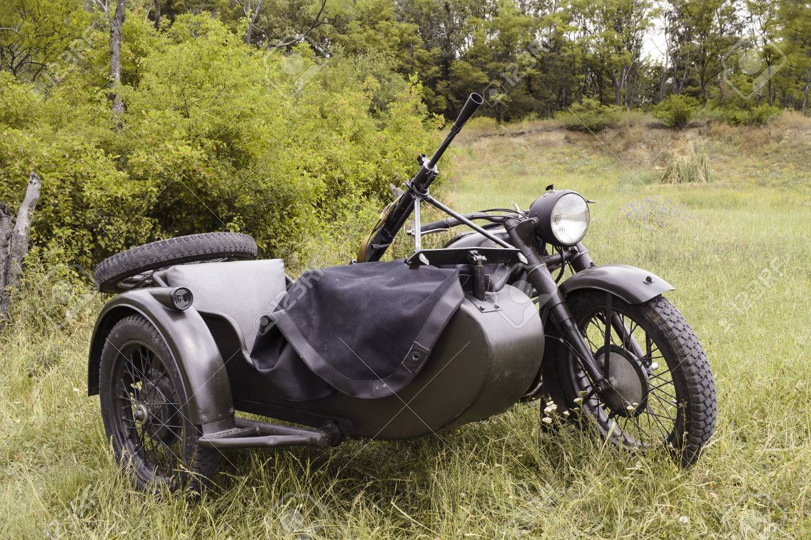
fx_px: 743
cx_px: 406
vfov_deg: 39.9
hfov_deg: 57.2
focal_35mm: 33
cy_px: 270
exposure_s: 1/50
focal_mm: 22
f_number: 9
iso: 200
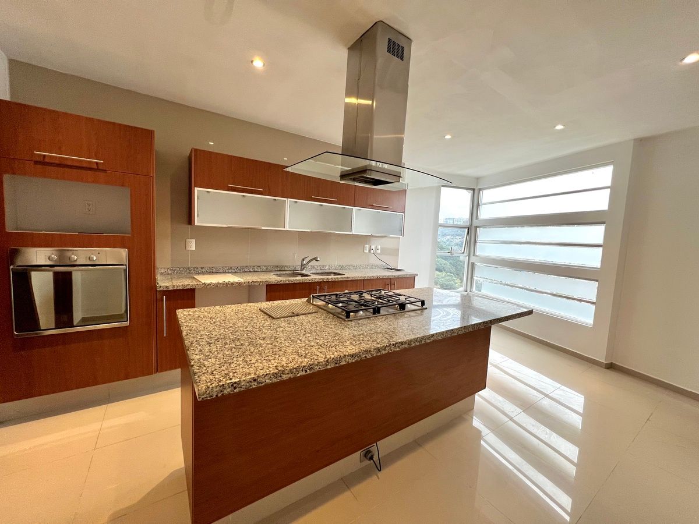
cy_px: 262
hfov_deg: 106.2
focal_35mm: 13
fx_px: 263
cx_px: 350
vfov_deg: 89.9
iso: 160
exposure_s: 1/120
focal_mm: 1.57
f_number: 1.8
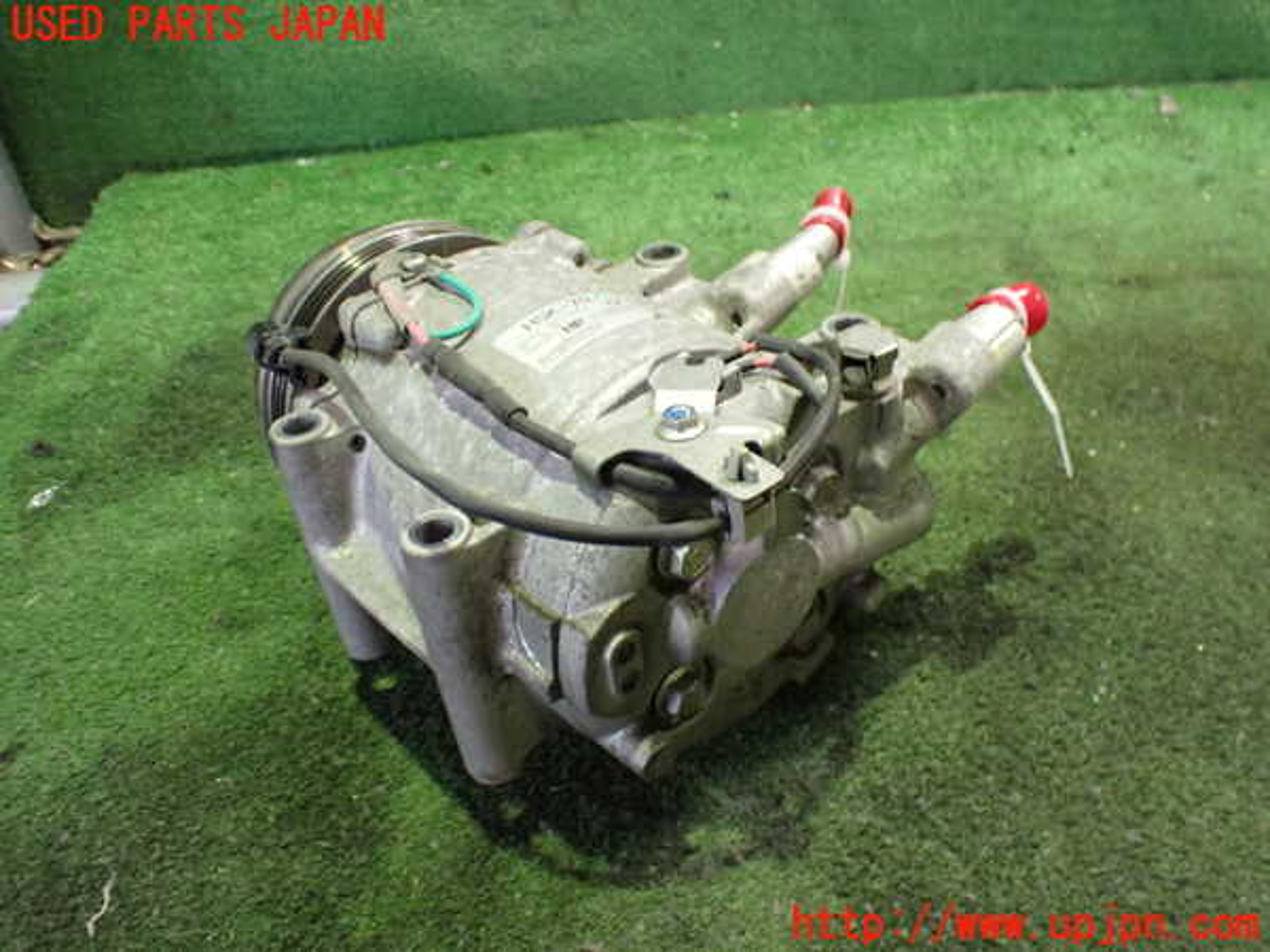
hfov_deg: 60.0
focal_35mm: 30
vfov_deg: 46.8
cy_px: 476
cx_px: 635
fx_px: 1101
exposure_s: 1/30
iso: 1000
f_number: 2.3
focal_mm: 5.4
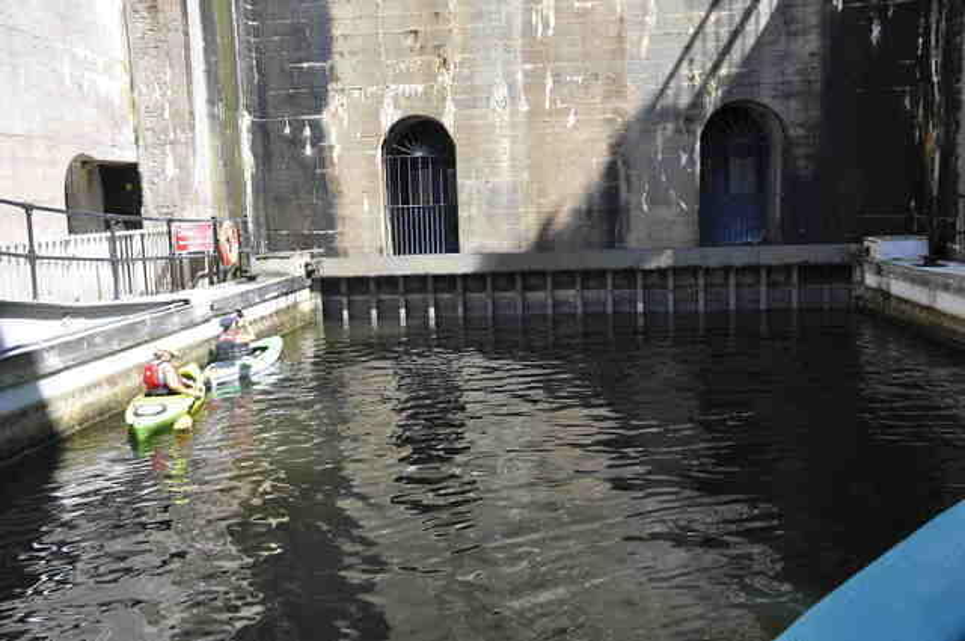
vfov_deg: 38.3
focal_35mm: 34
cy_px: 320
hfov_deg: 55.2
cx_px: 482
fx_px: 924
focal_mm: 23
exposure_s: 1/200
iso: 200
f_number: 6.3
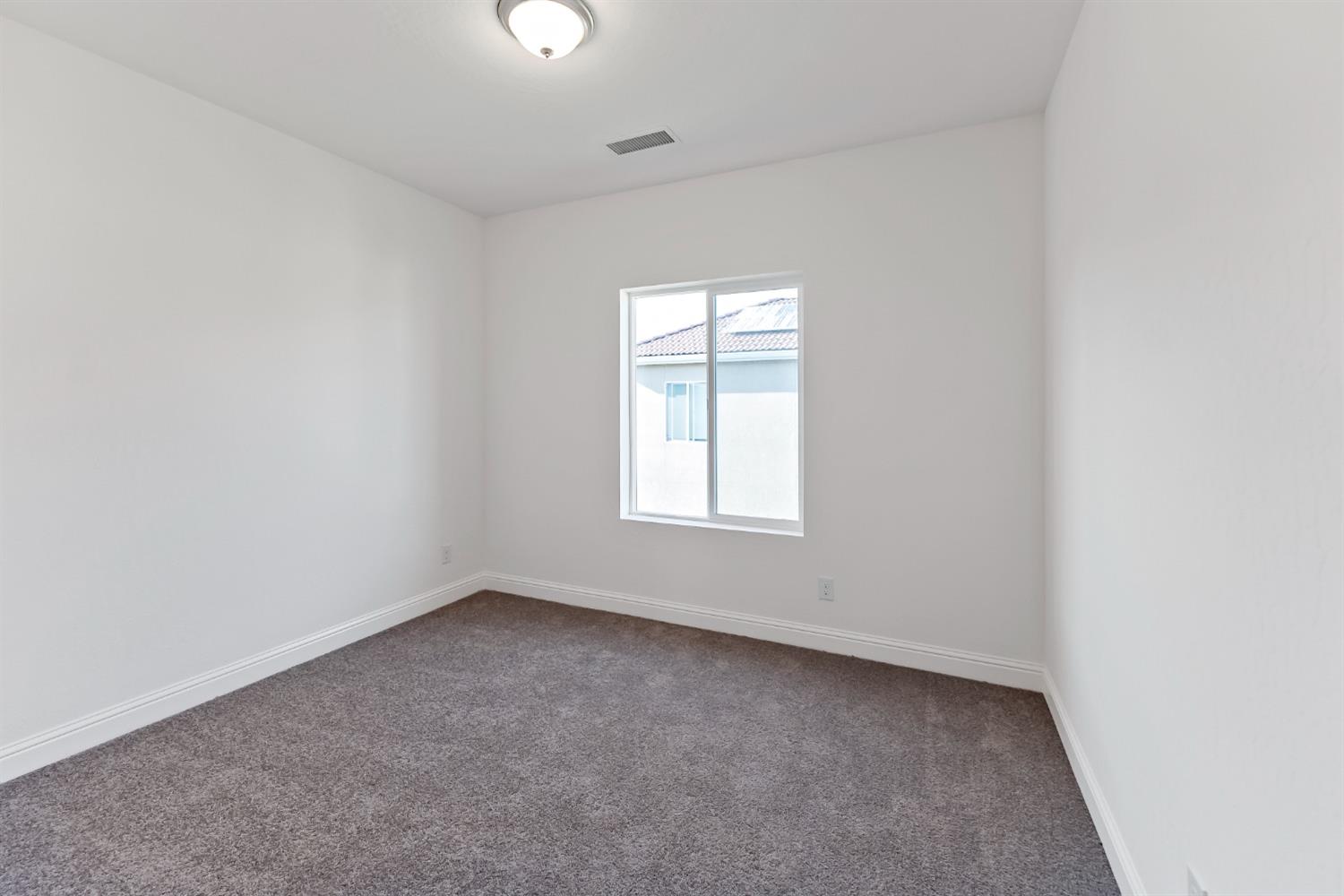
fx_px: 523
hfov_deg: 104.3
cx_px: 672
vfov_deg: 81.2
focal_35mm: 14
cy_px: 448
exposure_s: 1/160
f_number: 4
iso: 500
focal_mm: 14
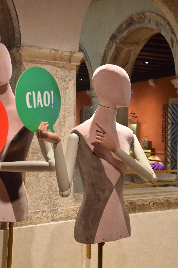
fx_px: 389
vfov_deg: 37.9
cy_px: 134
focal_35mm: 52
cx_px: 89
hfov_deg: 25.8
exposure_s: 1/125
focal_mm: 35
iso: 1600
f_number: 4.5
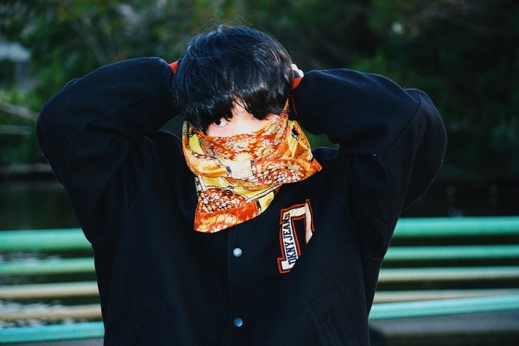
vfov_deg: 11.4
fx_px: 1729
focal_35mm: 120
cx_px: 260
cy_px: 173
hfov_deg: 17.1
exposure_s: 1/60
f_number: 4
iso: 800
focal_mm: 80
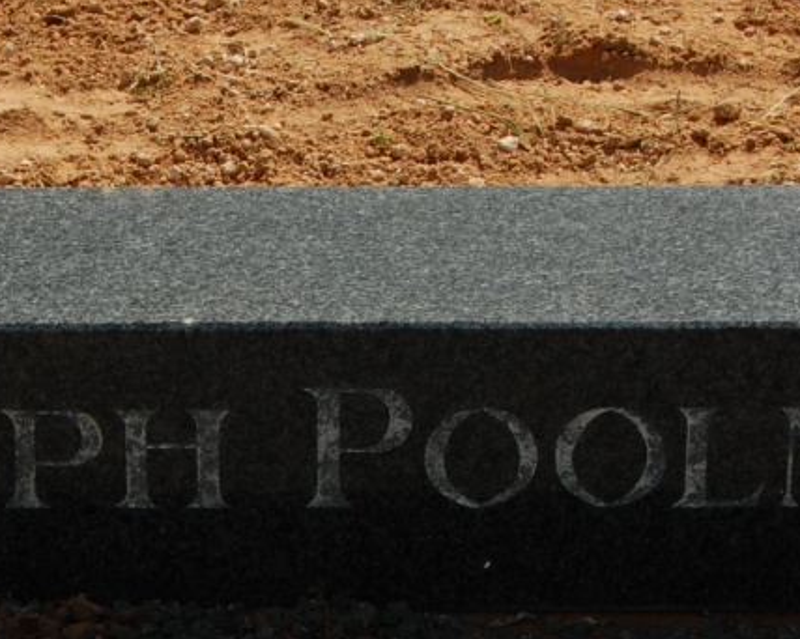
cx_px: 245
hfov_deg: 9.6
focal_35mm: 202
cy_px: 382
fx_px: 4781
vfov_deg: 7.6
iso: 400
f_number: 18
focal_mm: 60
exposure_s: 1/200
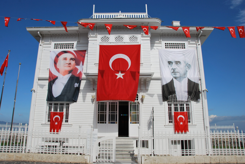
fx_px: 184
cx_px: 122
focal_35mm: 27
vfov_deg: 48.1
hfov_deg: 67.3
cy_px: 82
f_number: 10
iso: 100
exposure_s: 1/250
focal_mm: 18
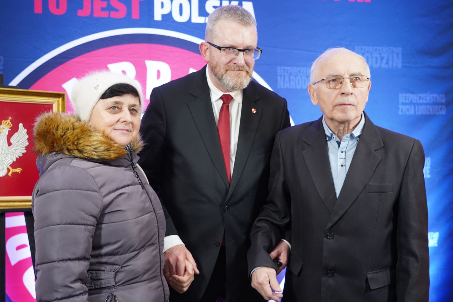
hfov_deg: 50.7
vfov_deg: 35.1
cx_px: 226
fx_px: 478
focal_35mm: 38
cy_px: 151
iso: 3200
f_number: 4.5
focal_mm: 38
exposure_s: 1/125
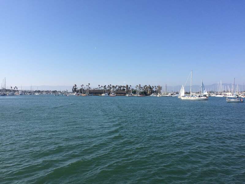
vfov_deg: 48.2
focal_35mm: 29
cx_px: 122
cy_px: 92
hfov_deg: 61.7
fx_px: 205
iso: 32
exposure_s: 1/2740
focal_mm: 4.15
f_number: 2.2
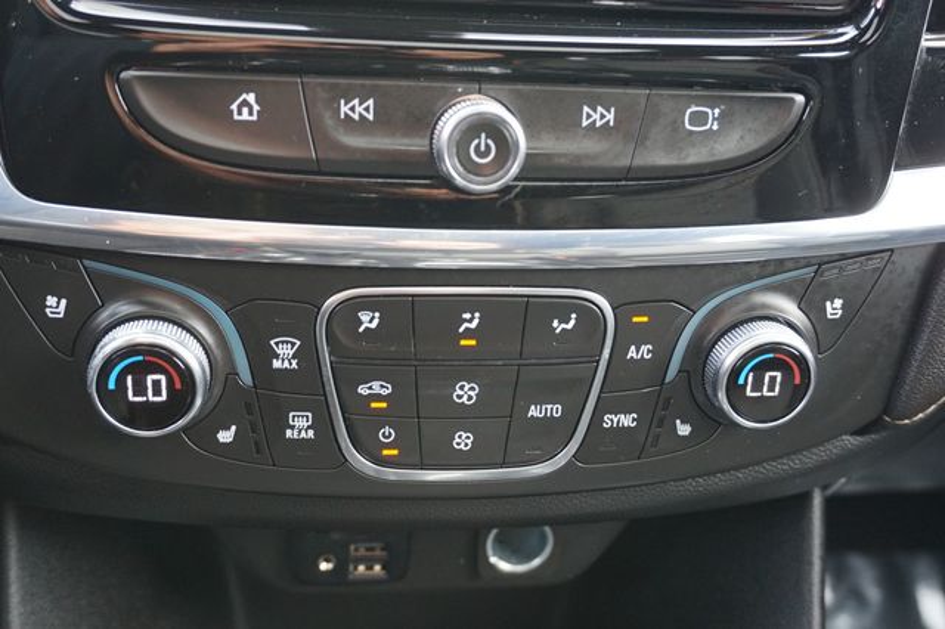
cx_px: 472
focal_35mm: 39
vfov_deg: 34.2
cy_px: 314
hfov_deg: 49.6
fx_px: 1023
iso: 640
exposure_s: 1/60
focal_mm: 26
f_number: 4.5
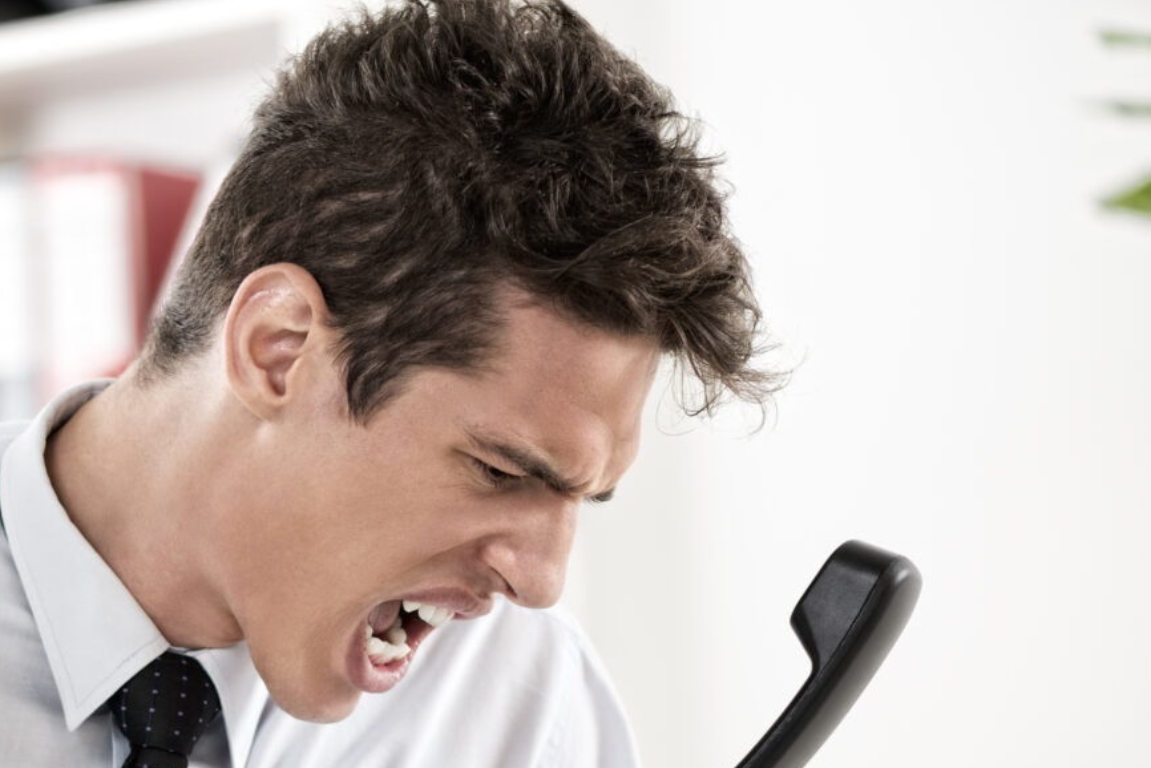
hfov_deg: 10.5
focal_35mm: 194
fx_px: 6204
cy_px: 666
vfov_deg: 7.1
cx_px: 102
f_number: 2.8
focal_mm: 105
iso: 100
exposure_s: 1/160
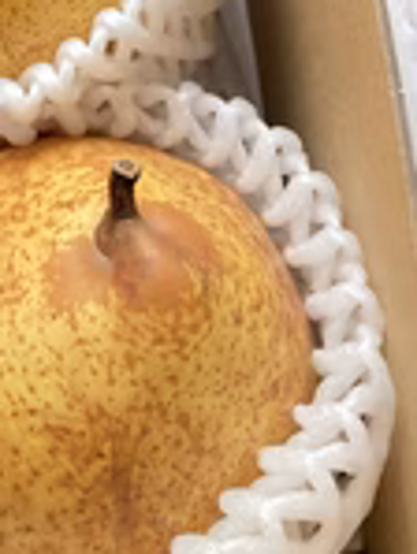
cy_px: -138
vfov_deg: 23.4
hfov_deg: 18.7
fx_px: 1203
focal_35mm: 75
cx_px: -67
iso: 250
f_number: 1.8
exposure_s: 1/40
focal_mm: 3.99
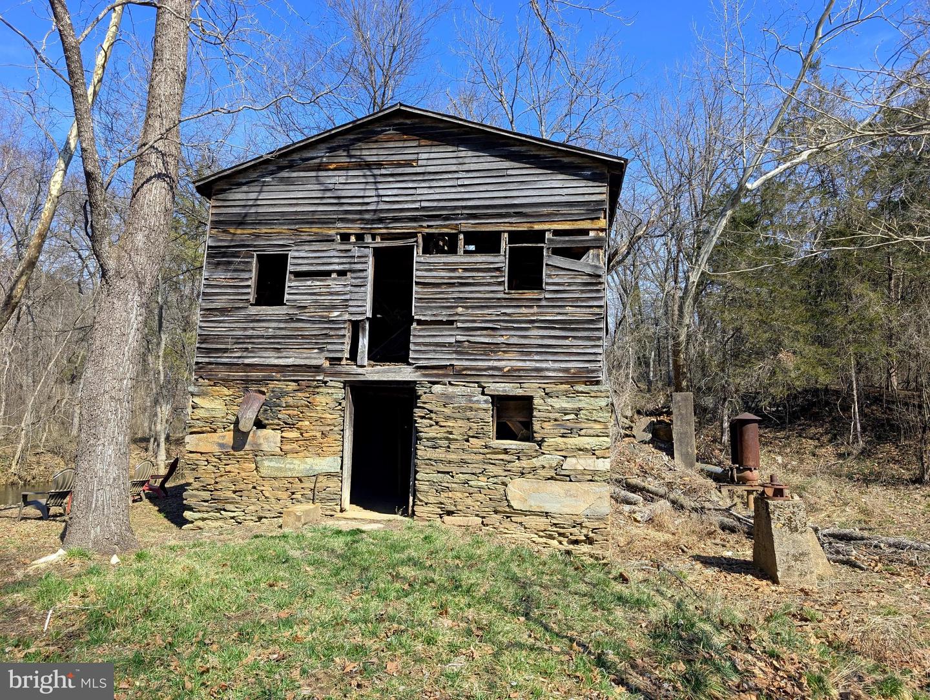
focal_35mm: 24
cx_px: 465
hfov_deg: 71.5
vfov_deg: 56.9
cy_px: 350
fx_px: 646
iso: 20
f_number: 1.68
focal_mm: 6.9
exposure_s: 1/503
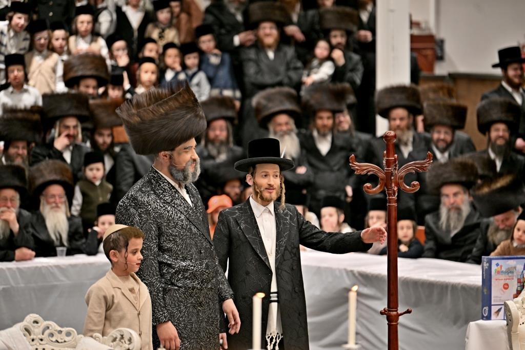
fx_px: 2552
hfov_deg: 11.7
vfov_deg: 7.8
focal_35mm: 175
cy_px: 175
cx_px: 262
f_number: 2.8
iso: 320
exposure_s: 1/320
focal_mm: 175
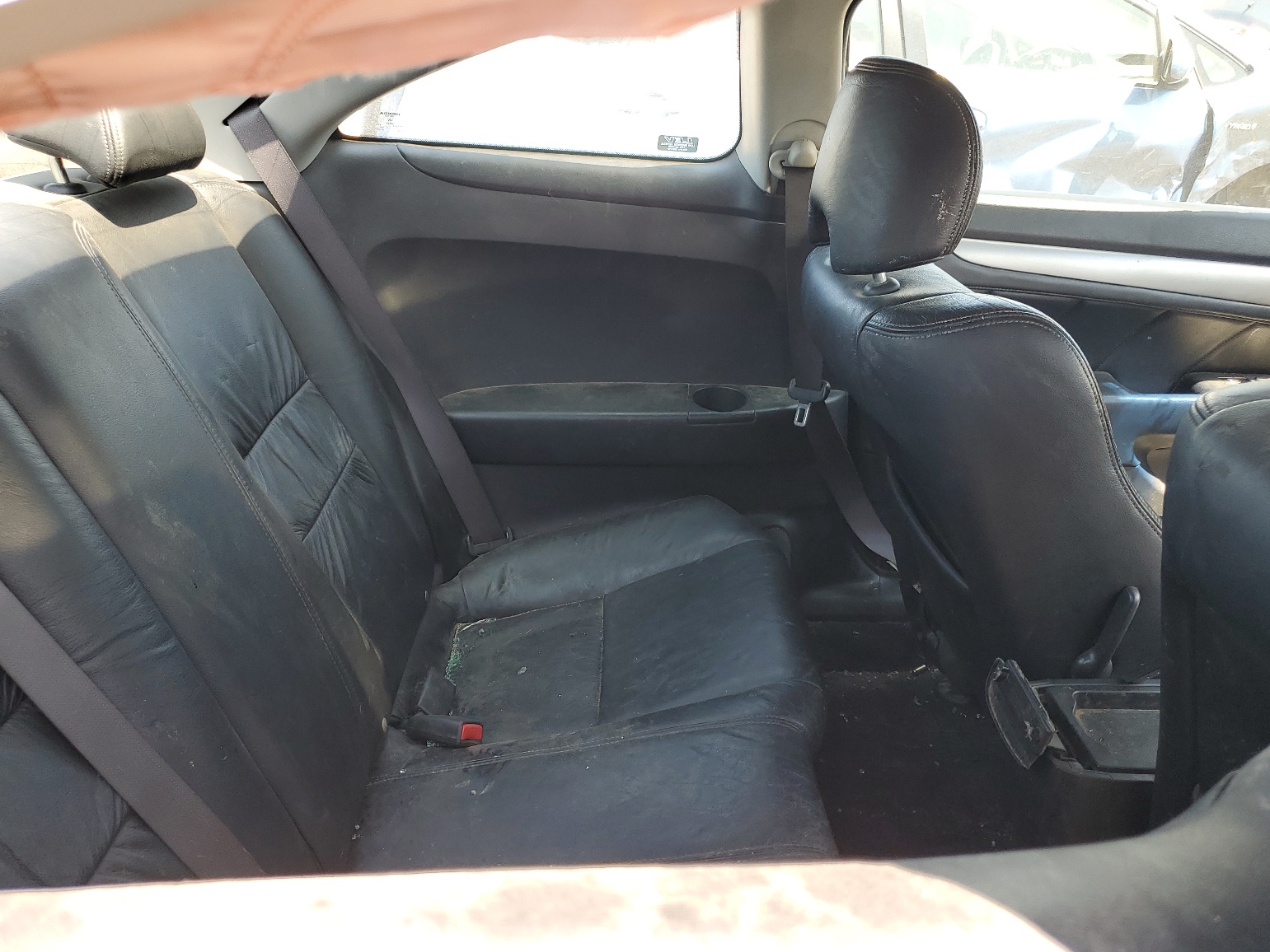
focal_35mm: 27
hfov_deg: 65.3
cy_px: 472
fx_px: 991
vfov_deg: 51.4
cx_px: 626
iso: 50
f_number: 1.5
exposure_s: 1/145
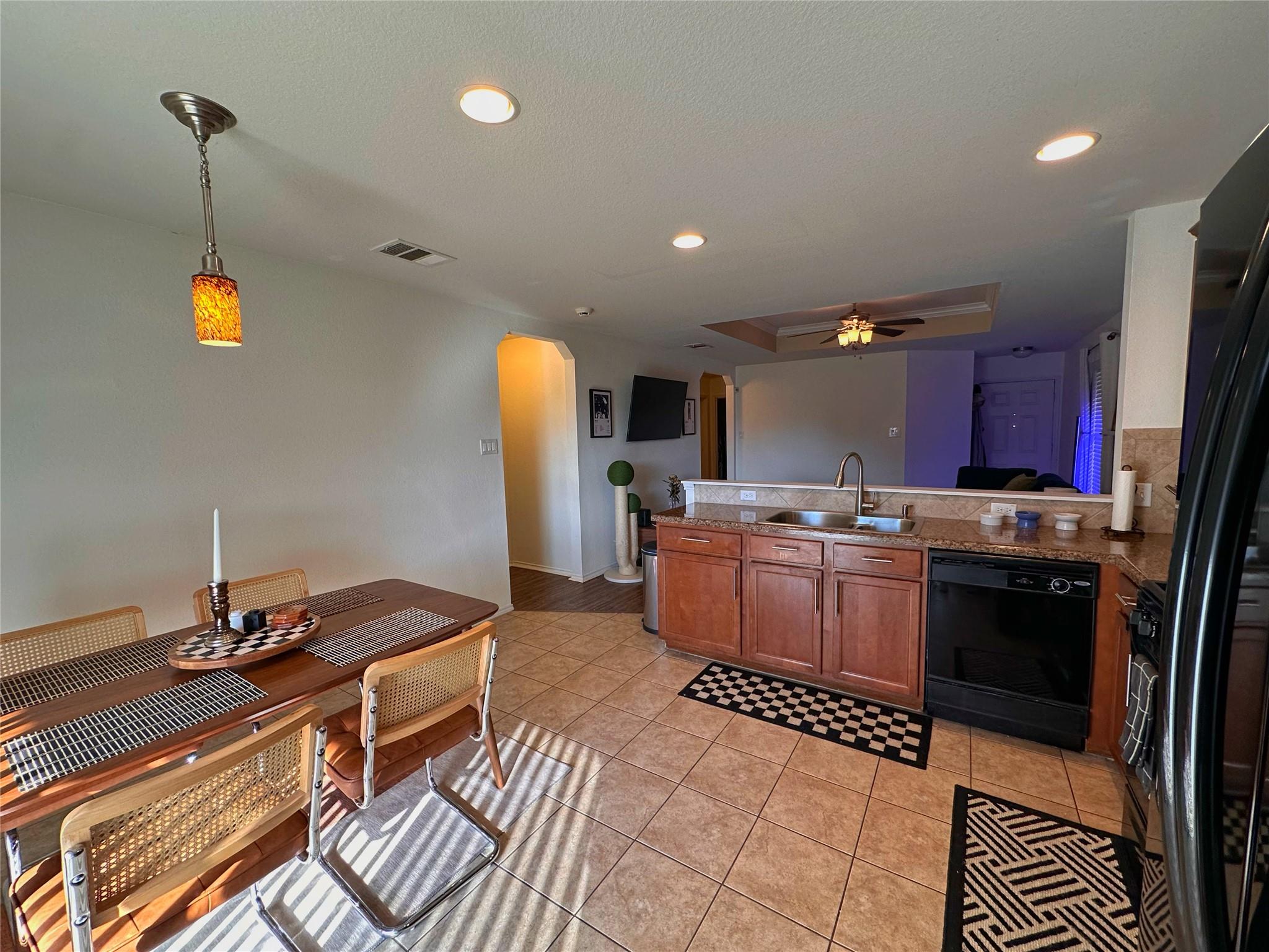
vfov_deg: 85.7
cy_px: 476
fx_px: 513
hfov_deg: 102.1
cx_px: 634
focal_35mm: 14
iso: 160
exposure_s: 1/120
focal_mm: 2.22
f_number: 2.2
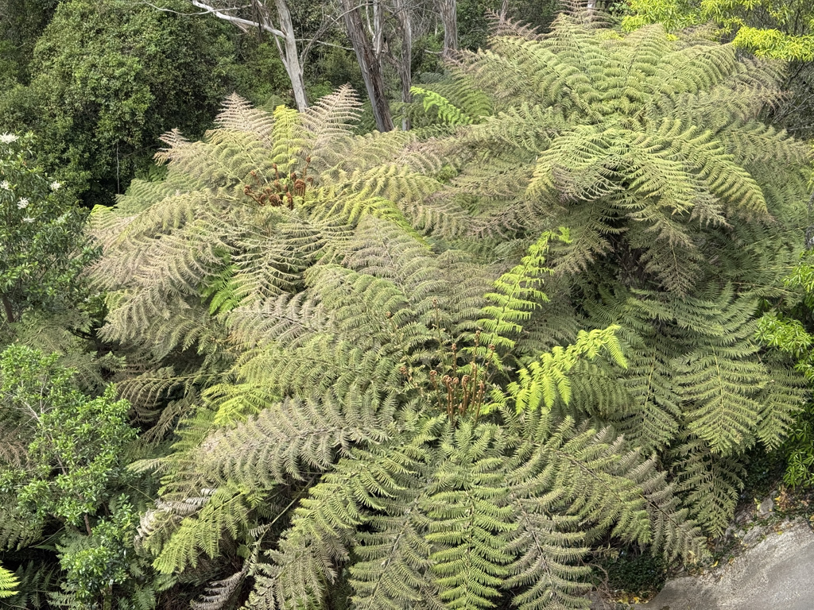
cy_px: 305
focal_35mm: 48
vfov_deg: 30.3
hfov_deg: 39.7
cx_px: 407
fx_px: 1129
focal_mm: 6.76
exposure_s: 1/854
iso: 64
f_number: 1.78
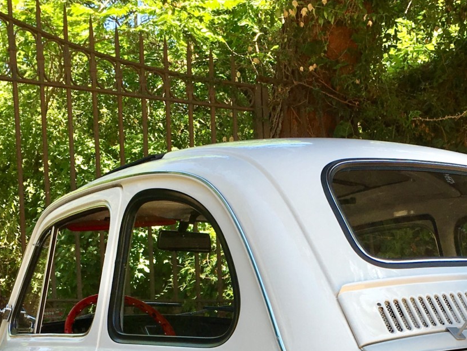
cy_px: 399
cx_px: 329
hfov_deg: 26.8
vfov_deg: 19.5
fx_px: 971
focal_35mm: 72
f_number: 2.2
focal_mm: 4.15
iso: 25
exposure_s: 1/398
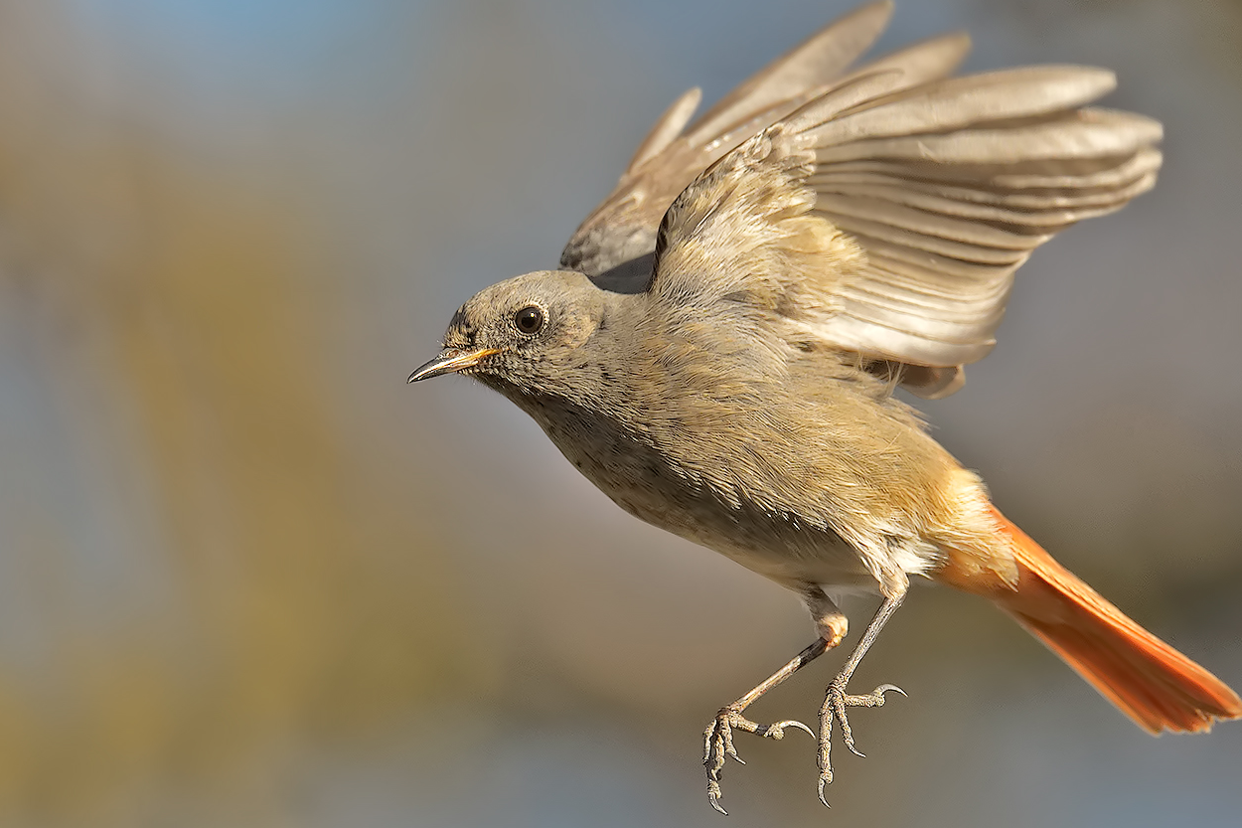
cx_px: 681
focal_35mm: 504
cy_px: 427
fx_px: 17385
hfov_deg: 4.1
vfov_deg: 2.7
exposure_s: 1/4000
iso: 3600
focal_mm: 420
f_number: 9
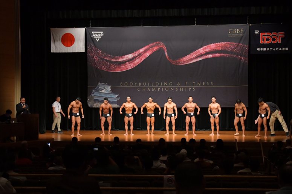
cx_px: 146
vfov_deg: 20.6
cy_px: 97
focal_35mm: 66
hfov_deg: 30.5
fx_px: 535
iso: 6400
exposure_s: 1/400
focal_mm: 44
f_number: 5.6
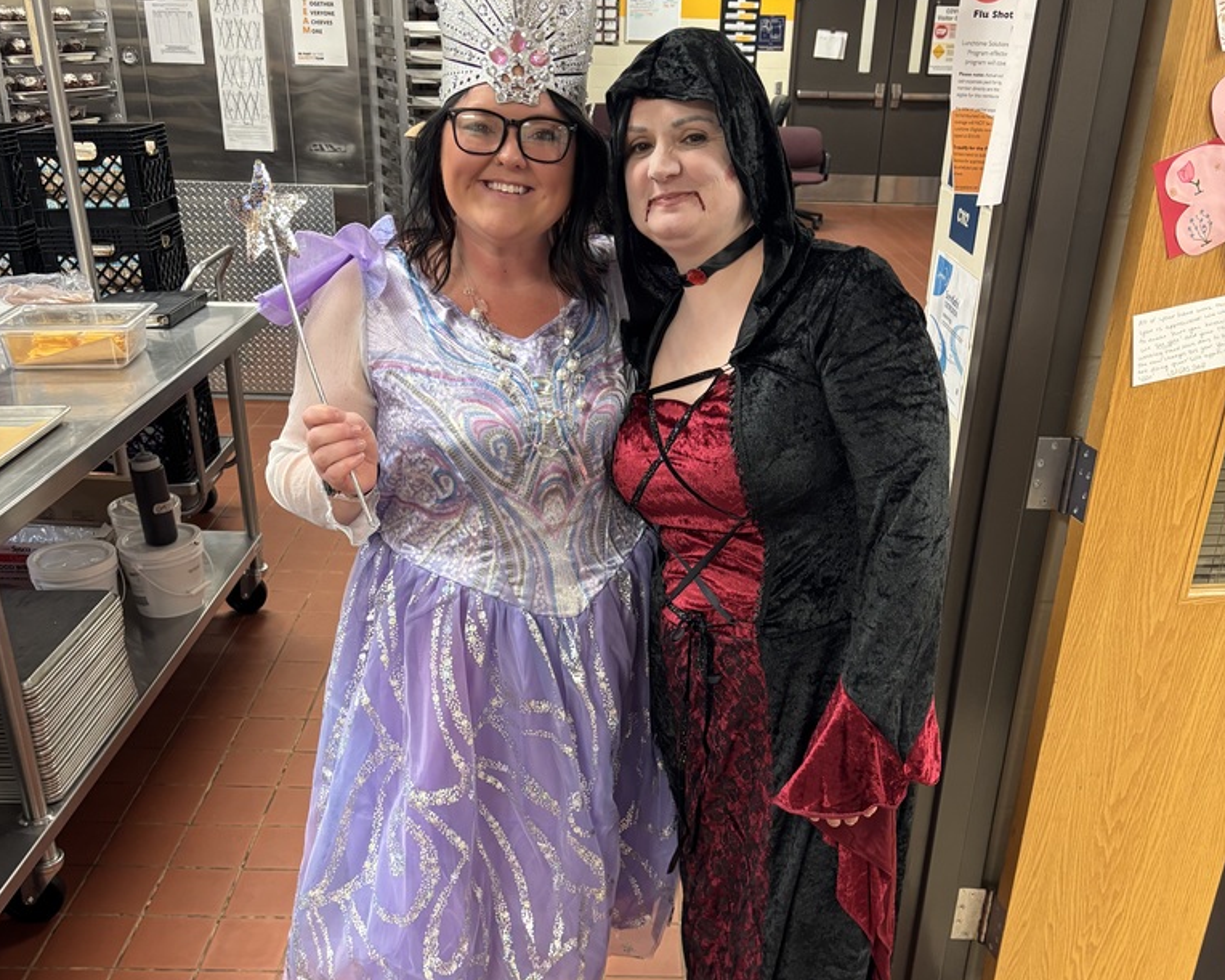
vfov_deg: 43.0
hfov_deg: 52.8
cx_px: 611
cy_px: 606
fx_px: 1233
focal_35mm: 34
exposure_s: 1/60
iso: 200
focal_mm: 5.96
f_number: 1.6
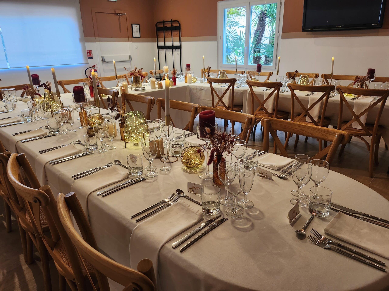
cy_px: 146
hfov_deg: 71.6
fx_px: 270
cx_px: 194
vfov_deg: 56.8
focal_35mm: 24
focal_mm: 5
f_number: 1.8
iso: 400
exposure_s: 1/100
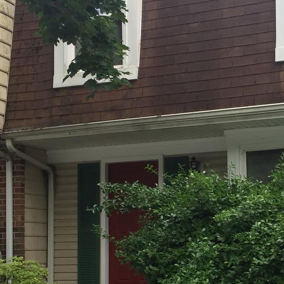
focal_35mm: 71
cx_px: 214
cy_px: 240
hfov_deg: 24.0
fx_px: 659
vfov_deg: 23.8
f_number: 2.2
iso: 32
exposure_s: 1/425
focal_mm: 4.15
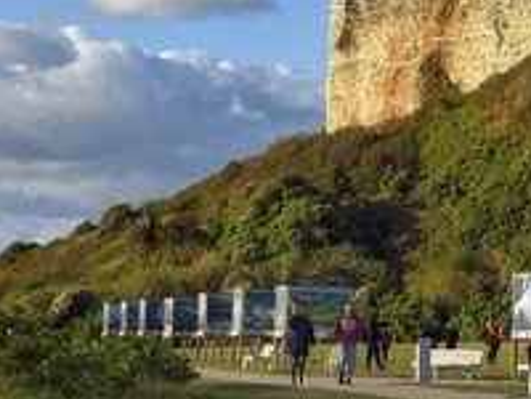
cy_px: 69
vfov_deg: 7.7
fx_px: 2945
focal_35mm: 192
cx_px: 510
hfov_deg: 10.2
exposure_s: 1/250
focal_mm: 95
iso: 200
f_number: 11
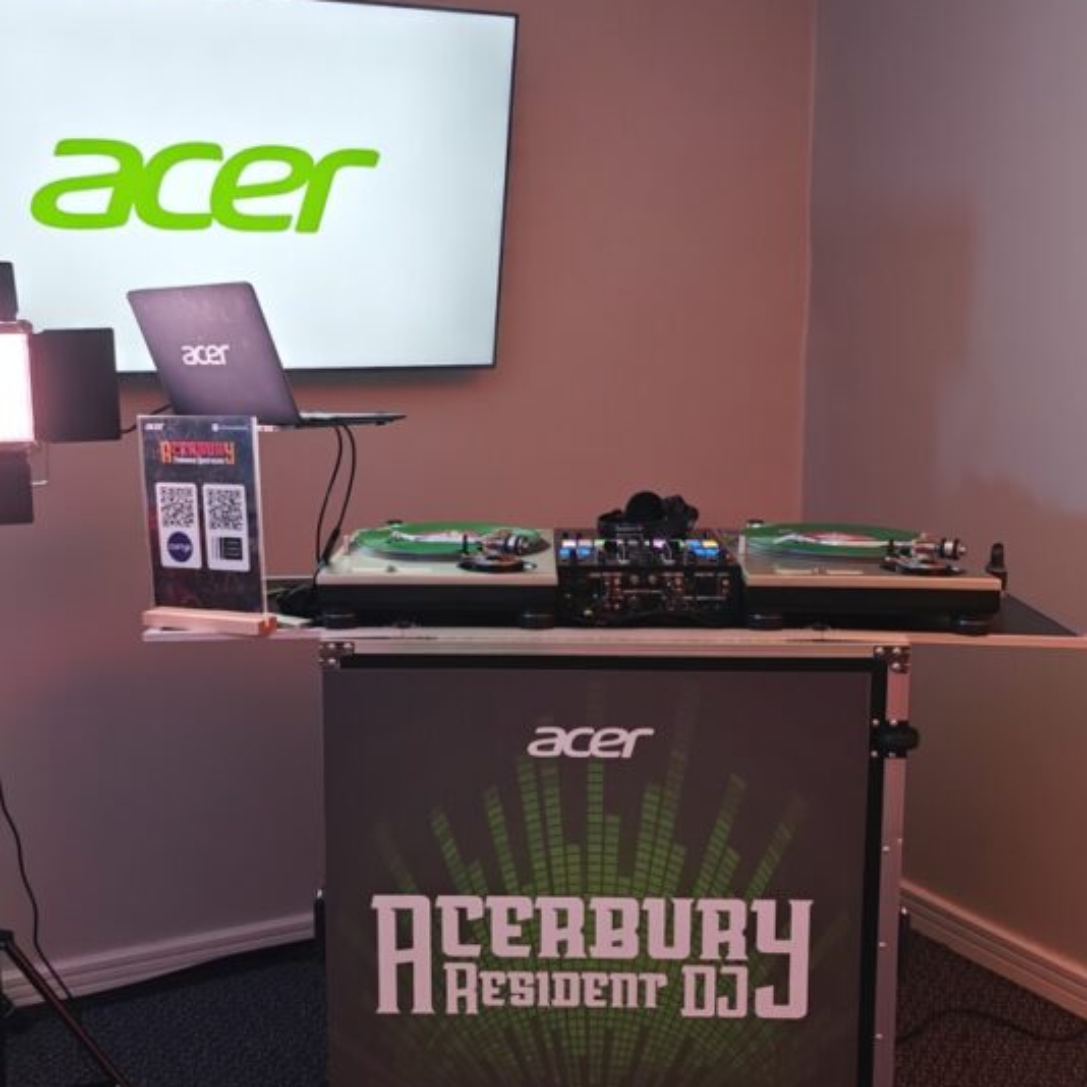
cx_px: 423
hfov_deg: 42.6
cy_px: 529
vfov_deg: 42.8
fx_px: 1386
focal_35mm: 39
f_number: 1.6
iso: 640
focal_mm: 6.06
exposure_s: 1/100
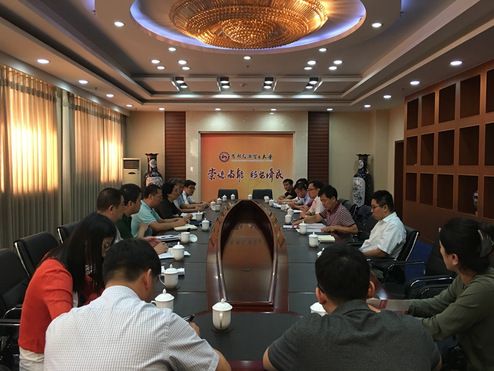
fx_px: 414
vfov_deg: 48.2
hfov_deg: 61.7
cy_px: 186
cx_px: 247
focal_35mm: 29
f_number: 2.2
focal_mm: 4.15
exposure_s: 1/17
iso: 80
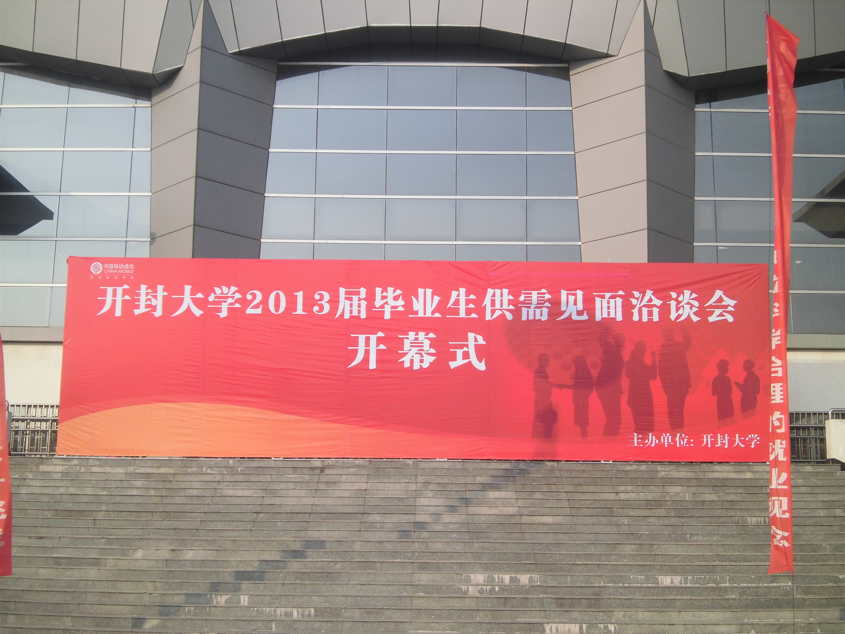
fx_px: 1147
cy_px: 317
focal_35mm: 47
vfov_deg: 30.9
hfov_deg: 40.4
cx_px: 422
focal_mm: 8.3
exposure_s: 1/640
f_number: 3.4
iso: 100
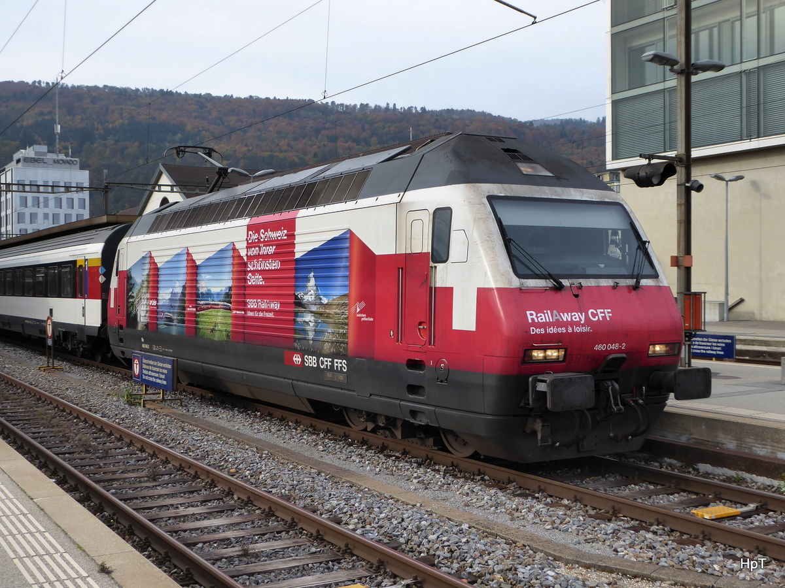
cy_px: 294
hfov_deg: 41.2
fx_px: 1043
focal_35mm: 46
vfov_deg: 31.5
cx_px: 392
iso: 125
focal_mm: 7.8
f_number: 3.9
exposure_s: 1/200
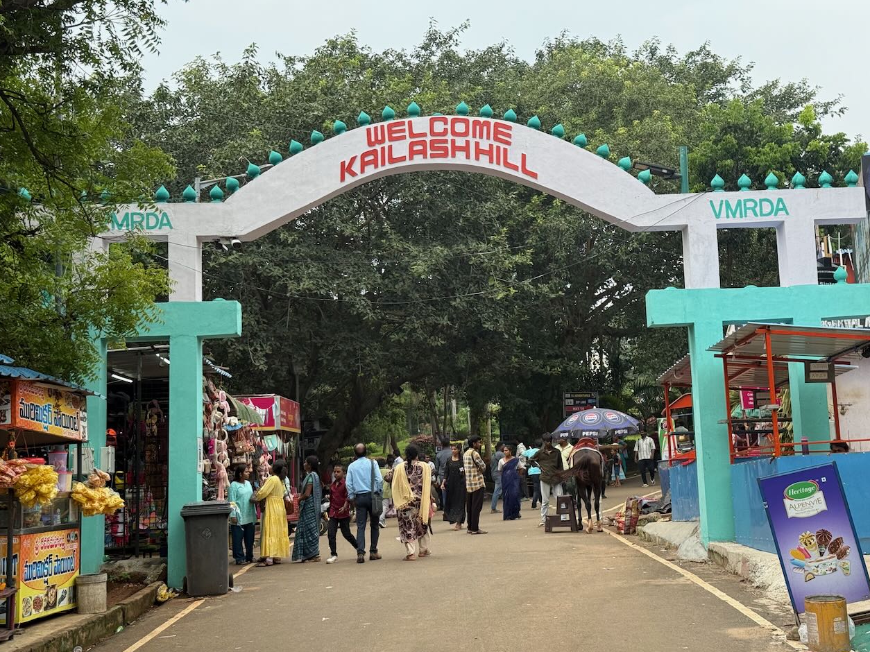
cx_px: 438
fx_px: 1231
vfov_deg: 29.7
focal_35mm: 49
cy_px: 332
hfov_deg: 38.9
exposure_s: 1/615
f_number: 1.78
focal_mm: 6.76
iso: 100
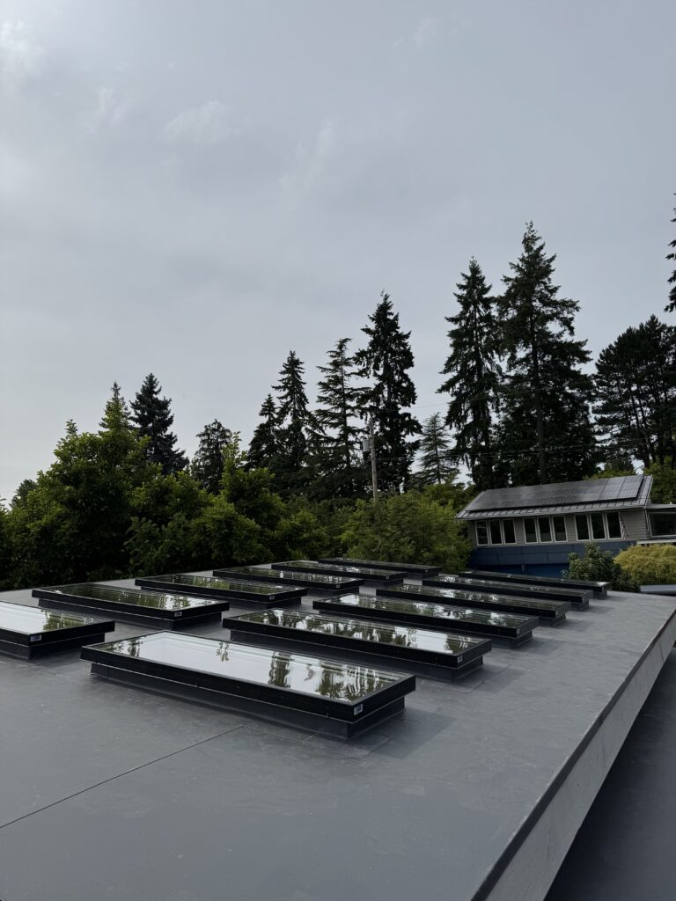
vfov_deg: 71.6
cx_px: 338
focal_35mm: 24
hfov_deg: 56.8
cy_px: 450
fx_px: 625
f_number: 1.78
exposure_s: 1/9009
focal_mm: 6.76
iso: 80
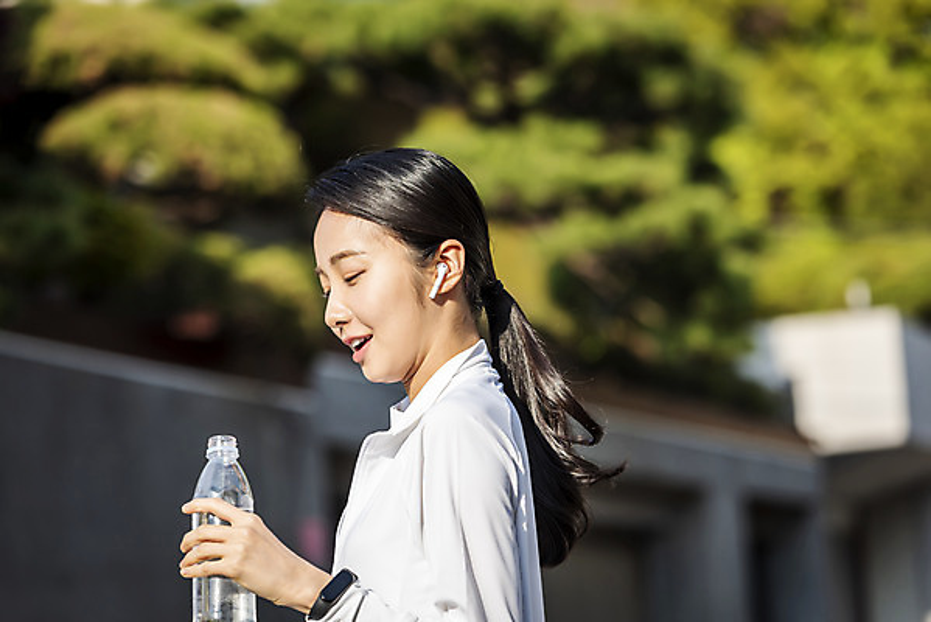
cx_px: 466
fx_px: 3493
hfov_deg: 15.2
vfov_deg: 10.2
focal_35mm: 135
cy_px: 311
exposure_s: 1/1000
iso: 160
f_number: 4
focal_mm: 135
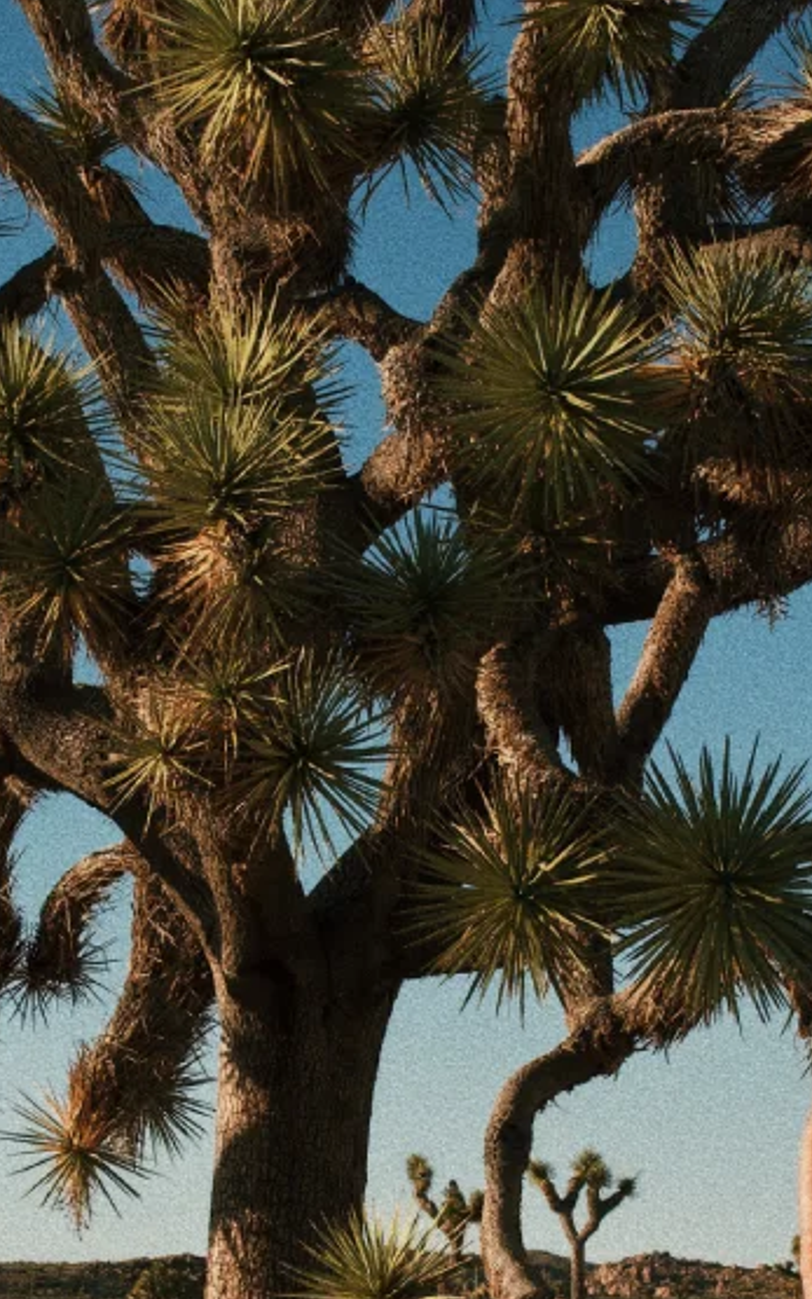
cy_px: 934
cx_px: 470
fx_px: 3700
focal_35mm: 105
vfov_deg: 19.8
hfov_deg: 12.5
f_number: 10
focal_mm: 23
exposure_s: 1/160
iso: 100
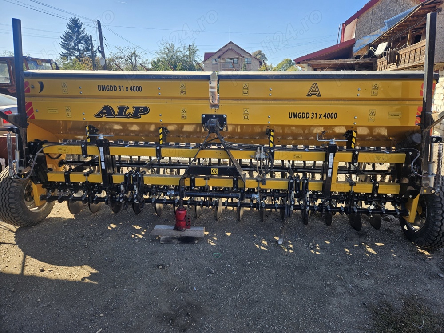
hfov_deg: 73.9
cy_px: 166
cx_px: 222
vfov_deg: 58.9
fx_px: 295
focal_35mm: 23
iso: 25
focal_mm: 5.4
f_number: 1.8
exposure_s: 1/575
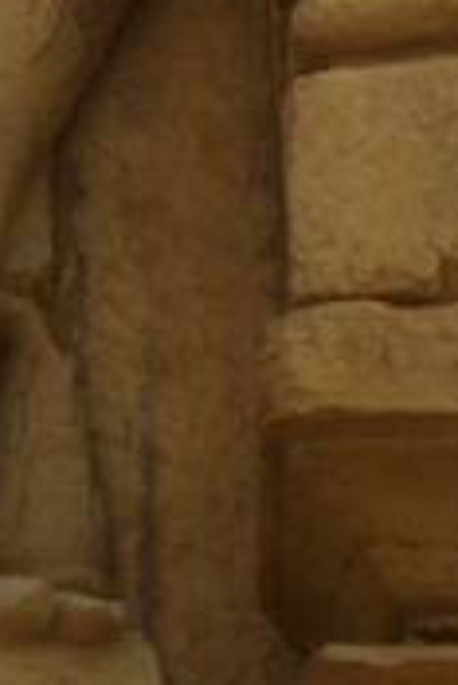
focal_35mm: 288
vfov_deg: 7.1
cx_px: -110
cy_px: -172
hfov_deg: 4.8
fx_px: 5485
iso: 200
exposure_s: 1/90
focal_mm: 70
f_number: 5.6
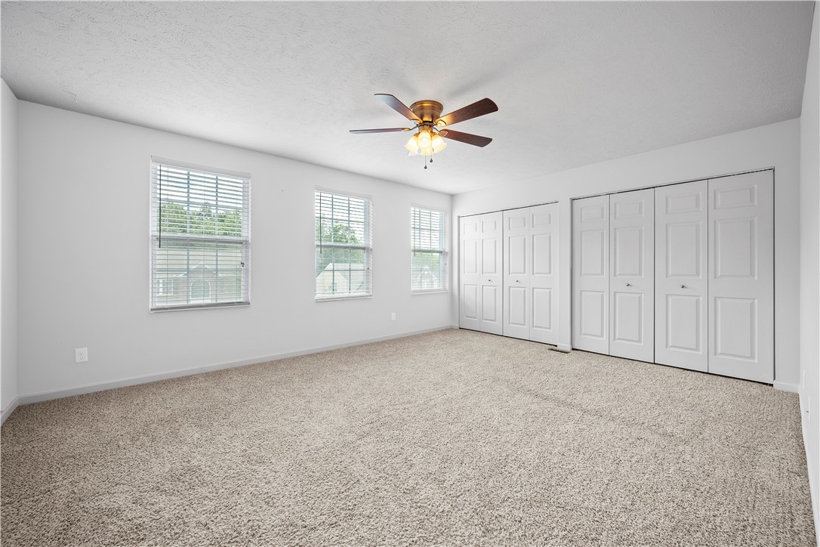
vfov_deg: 81.2
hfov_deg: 104.3
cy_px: 274
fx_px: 319
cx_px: 410
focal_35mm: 14
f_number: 8
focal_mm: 14
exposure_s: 1/10
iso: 400
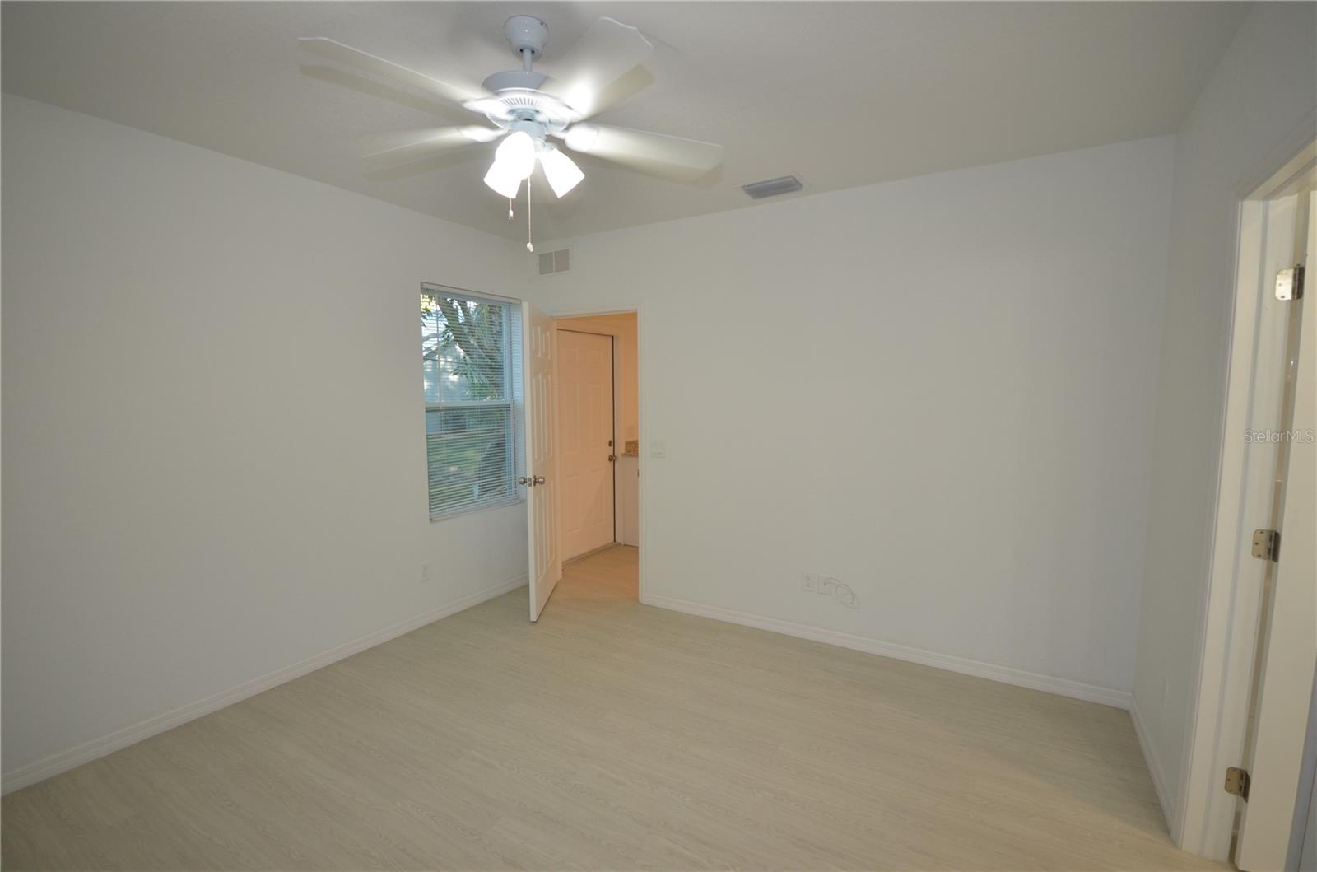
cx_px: 658
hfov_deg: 100.5
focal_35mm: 15
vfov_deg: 77.0
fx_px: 547
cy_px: 436
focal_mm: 10
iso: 400
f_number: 4
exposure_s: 1/60
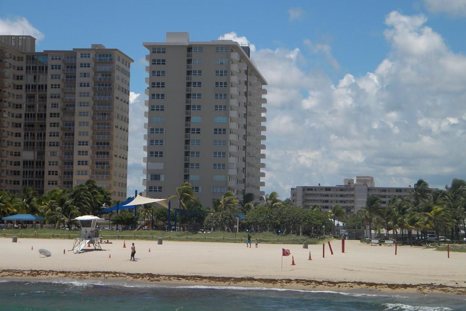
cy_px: 168
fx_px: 1126
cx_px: 233
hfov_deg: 23.4
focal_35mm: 87
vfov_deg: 15.7
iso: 80
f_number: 9
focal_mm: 15.1
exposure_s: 1/354
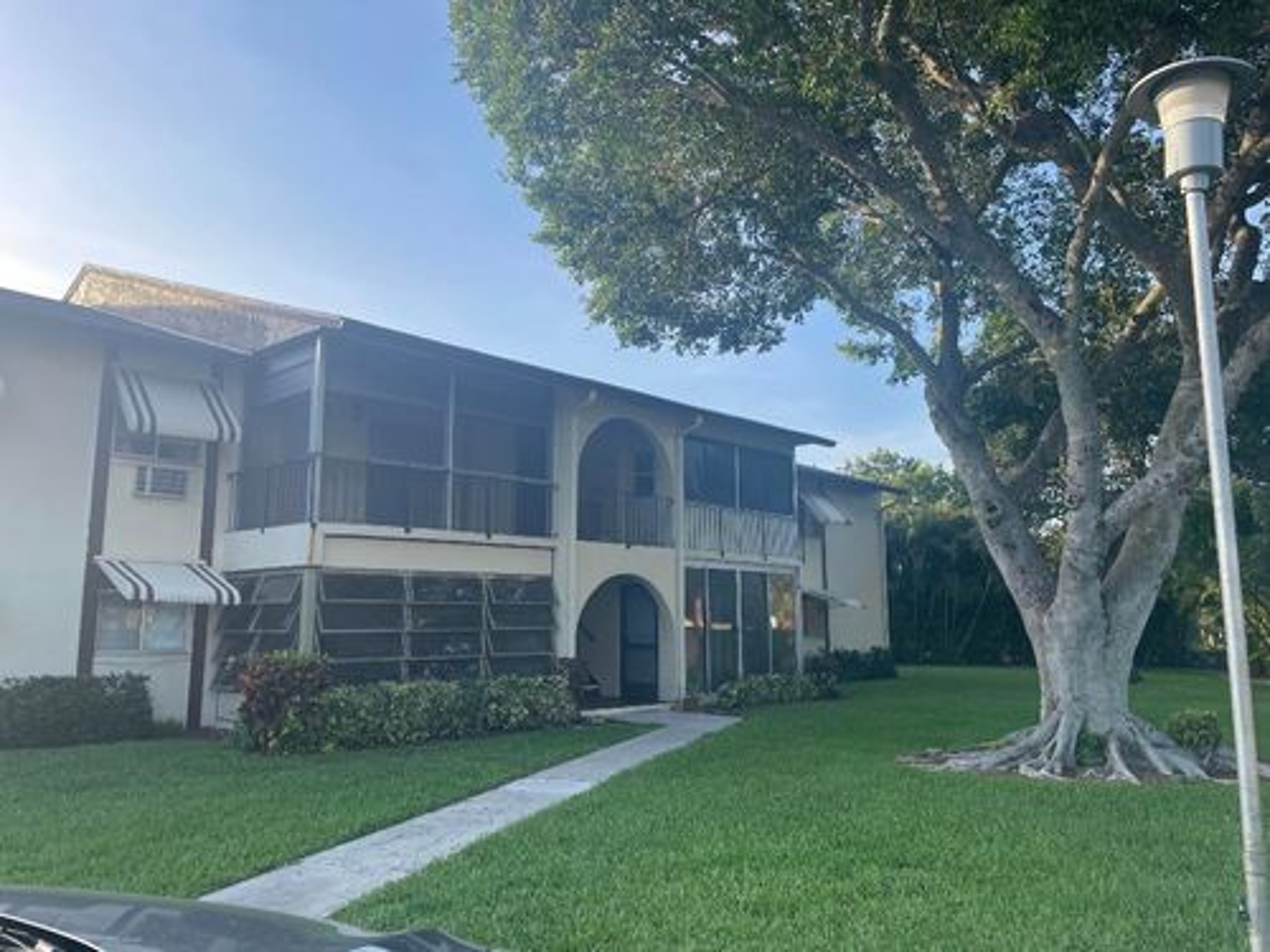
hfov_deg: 67.3
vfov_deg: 53.1
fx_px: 954
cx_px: 635
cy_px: 476
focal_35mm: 26
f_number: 1.6
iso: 32
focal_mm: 4.2
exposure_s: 1/796
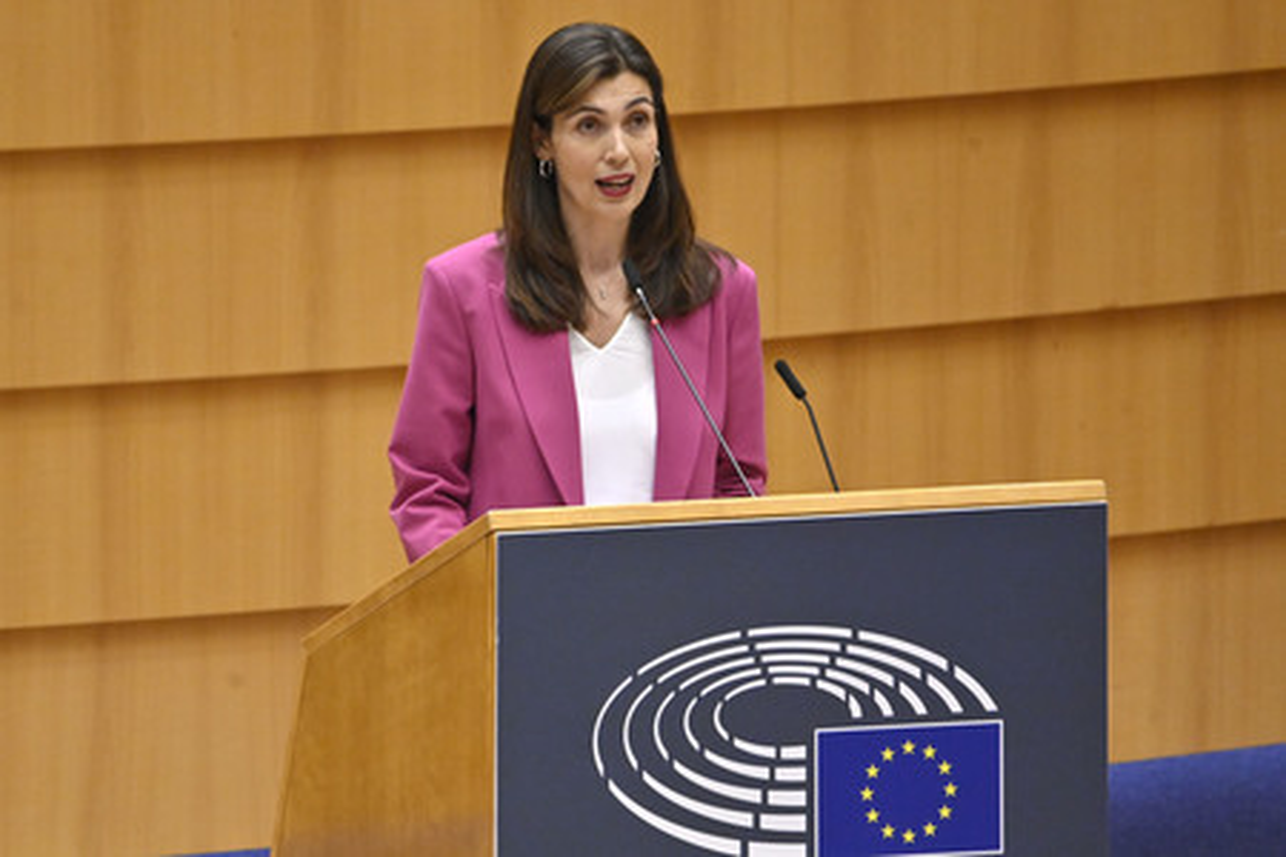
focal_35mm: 600
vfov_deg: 2.3
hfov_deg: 3.4
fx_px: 21432
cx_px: 643
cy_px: 428
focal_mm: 600
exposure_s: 1/640
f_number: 6.3
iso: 5000
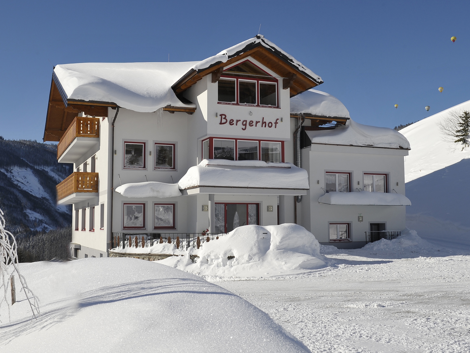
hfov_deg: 46.8
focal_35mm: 40
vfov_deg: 36.0
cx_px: 221
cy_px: 172
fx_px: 543
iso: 400
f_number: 14
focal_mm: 32
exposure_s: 1/800
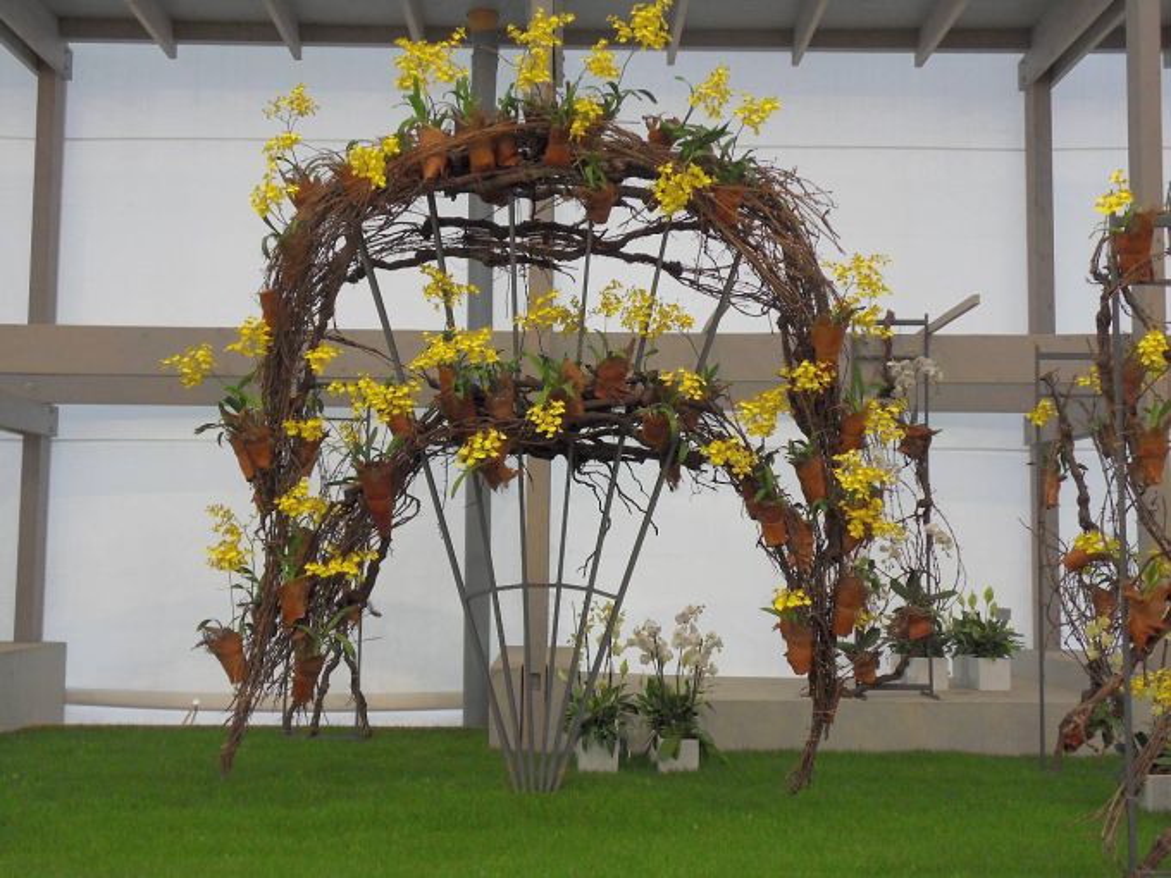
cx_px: 586
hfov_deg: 42.1
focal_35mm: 45
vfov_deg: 32.2
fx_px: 1522
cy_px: 439
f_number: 4.2
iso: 200
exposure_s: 1/60
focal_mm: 7.9
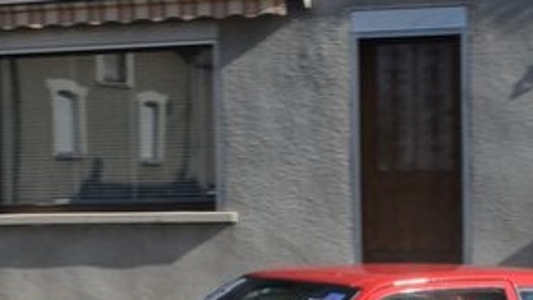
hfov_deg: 20.4
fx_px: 1485
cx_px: 266
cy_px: 363
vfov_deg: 11.3
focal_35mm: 105
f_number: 16
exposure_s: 1/500
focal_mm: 24
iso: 1000
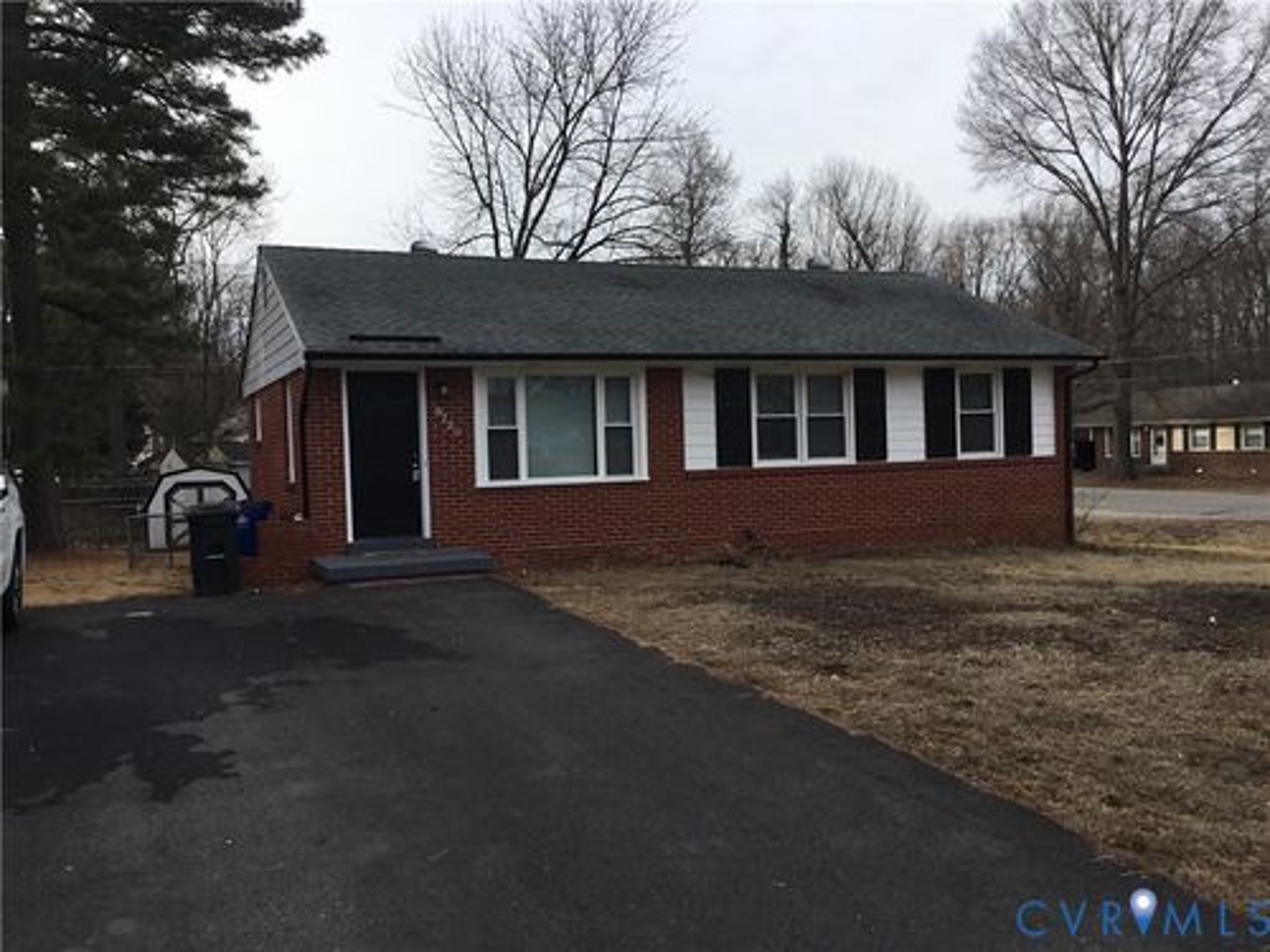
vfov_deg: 45.4
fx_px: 1137
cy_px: 476
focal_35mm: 31
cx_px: 635
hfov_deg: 58.4
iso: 25
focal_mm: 3.3
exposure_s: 1/747
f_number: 2.4
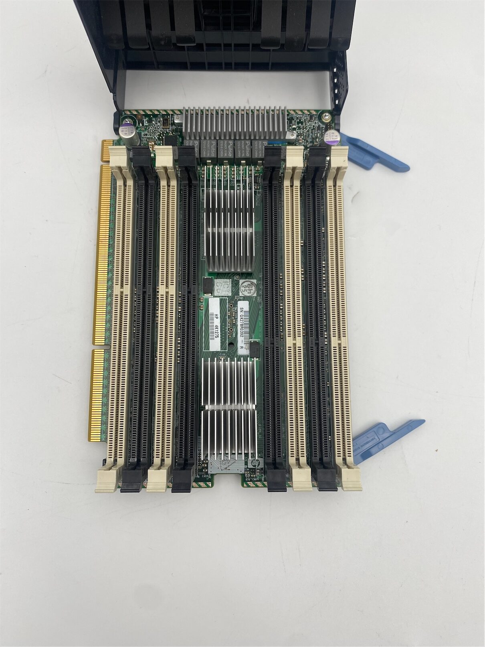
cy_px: 324
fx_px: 486
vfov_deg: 67.3
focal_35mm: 26
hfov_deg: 53.1
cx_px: 242
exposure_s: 1/139
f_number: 1.8
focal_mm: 4.25
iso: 32
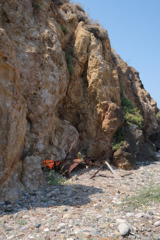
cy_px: 120
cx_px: 80
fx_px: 233
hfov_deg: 37.9
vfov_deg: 54.4
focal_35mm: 35
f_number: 8
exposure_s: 1/240
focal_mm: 23
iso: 200
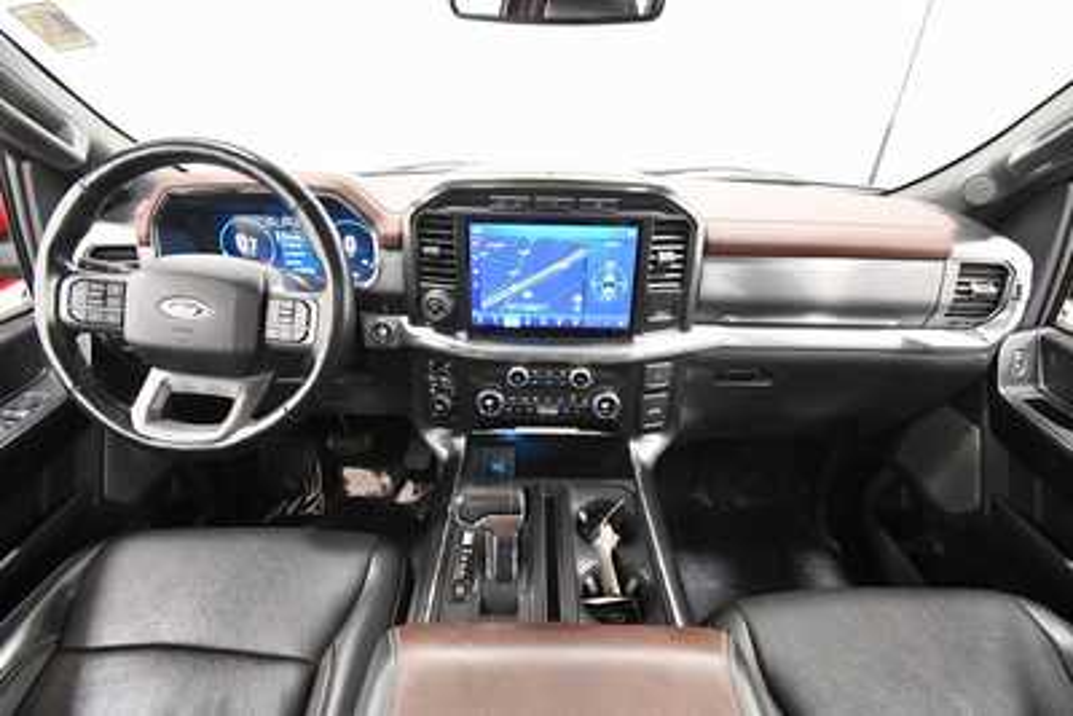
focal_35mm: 15
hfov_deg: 100.4
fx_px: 447
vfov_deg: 77.4
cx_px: 536
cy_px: 358
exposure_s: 1/60
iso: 3600
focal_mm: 10
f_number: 4.5
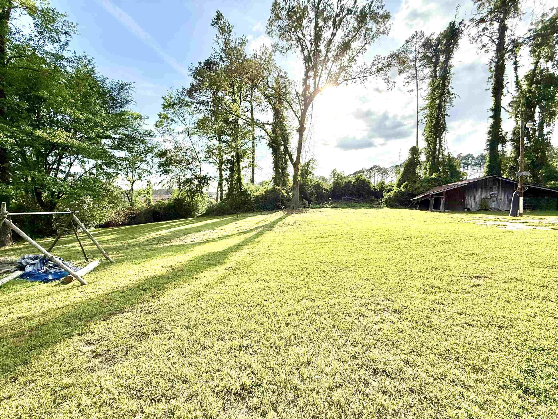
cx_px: 279
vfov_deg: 85.7
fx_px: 226
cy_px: 210
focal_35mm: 14
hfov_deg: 102.1
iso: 64
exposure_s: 1/2410
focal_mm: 2.22
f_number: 2.2
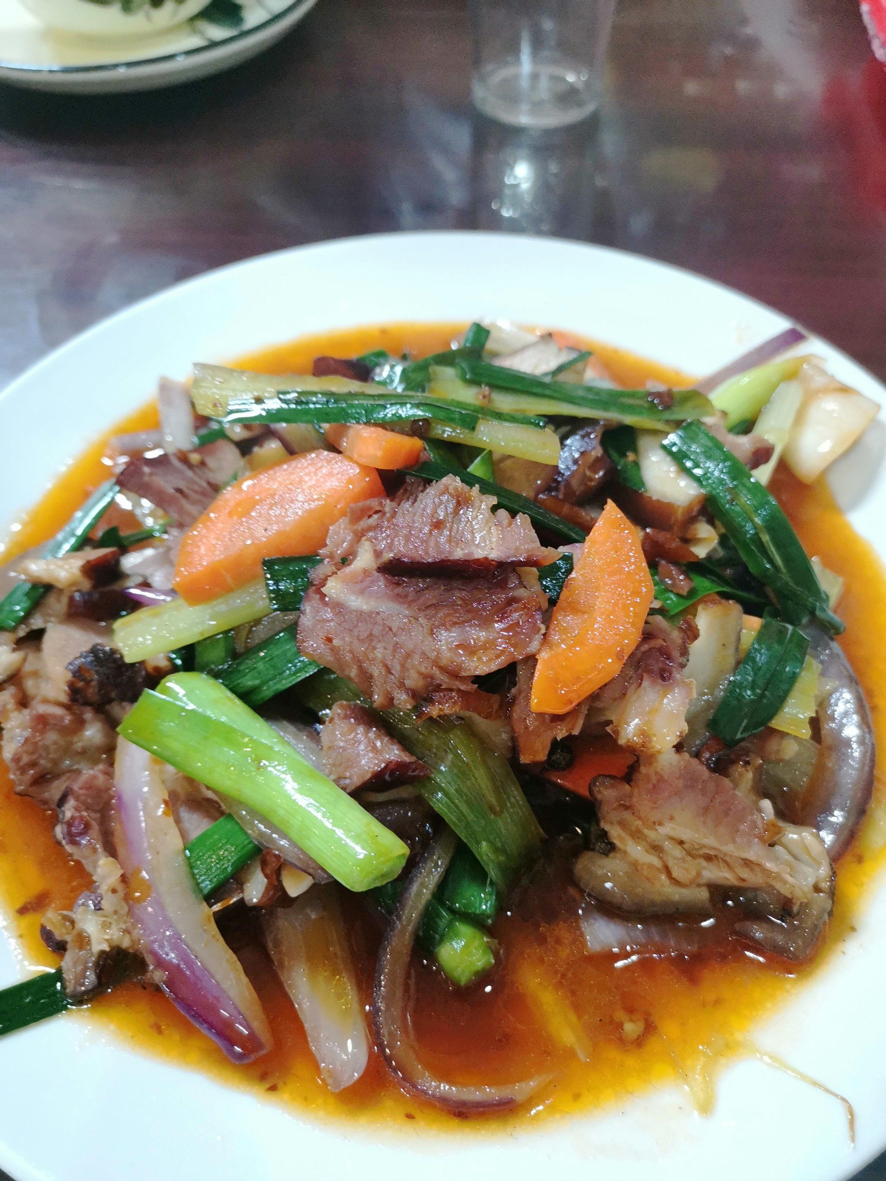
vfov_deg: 67.3
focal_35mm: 26
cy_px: 590
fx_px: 887
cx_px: 443
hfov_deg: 53.1
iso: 640
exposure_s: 1/33.3
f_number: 1.8
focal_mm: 4.75
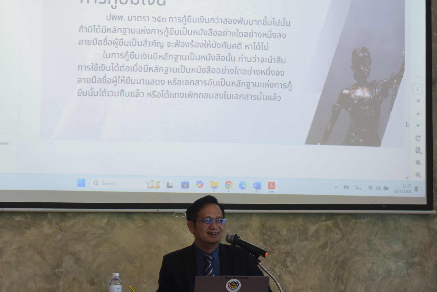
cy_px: 169
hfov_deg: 17.3
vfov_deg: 11.6
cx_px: 178
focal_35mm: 118
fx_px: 1432
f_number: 2.8
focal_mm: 50
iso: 800
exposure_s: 1/500
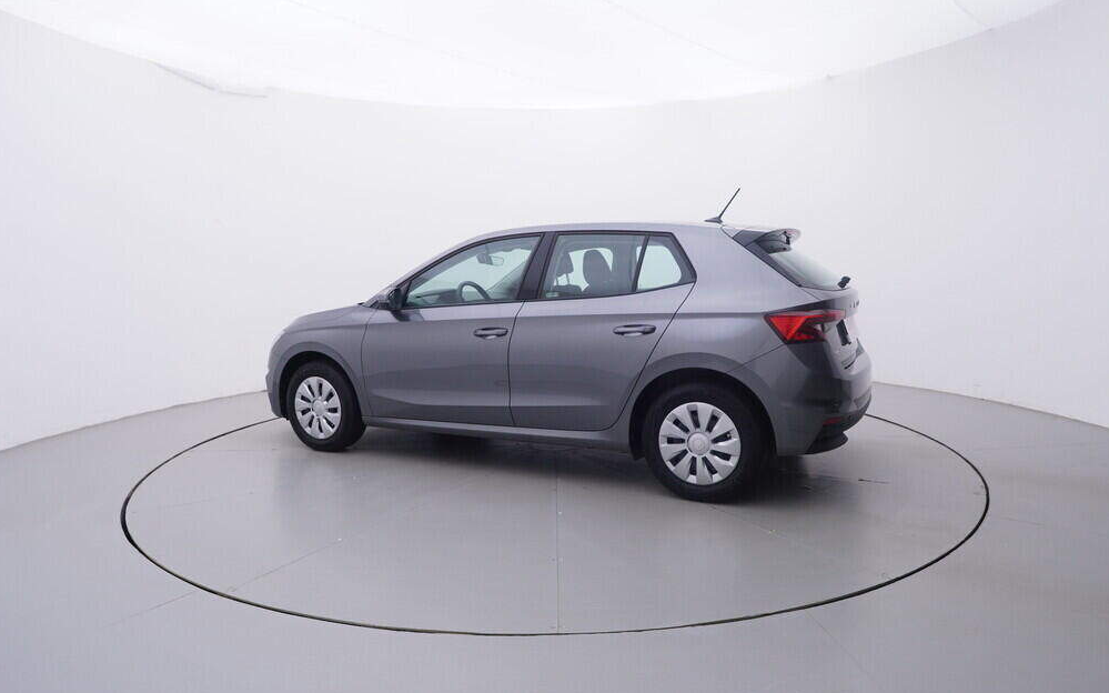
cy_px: 350
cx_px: 556
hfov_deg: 75.9
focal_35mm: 24
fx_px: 711
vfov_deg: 52.0
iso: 200
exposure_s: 1/80
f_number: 5
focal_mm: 15
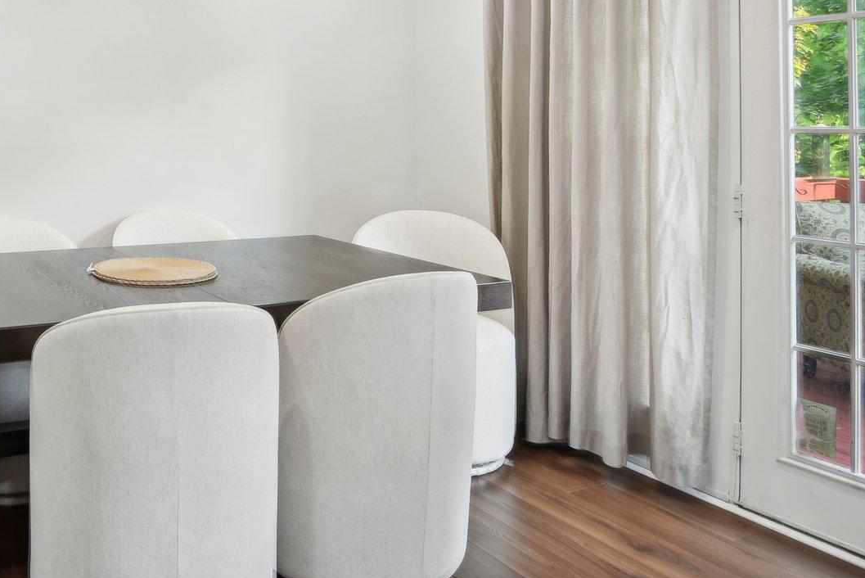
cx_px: 110
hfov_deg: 53.8
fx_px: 745
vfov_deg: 40.6
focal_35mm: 31
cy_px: 113
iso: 400
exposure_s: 1/20
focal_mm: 16
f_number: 8
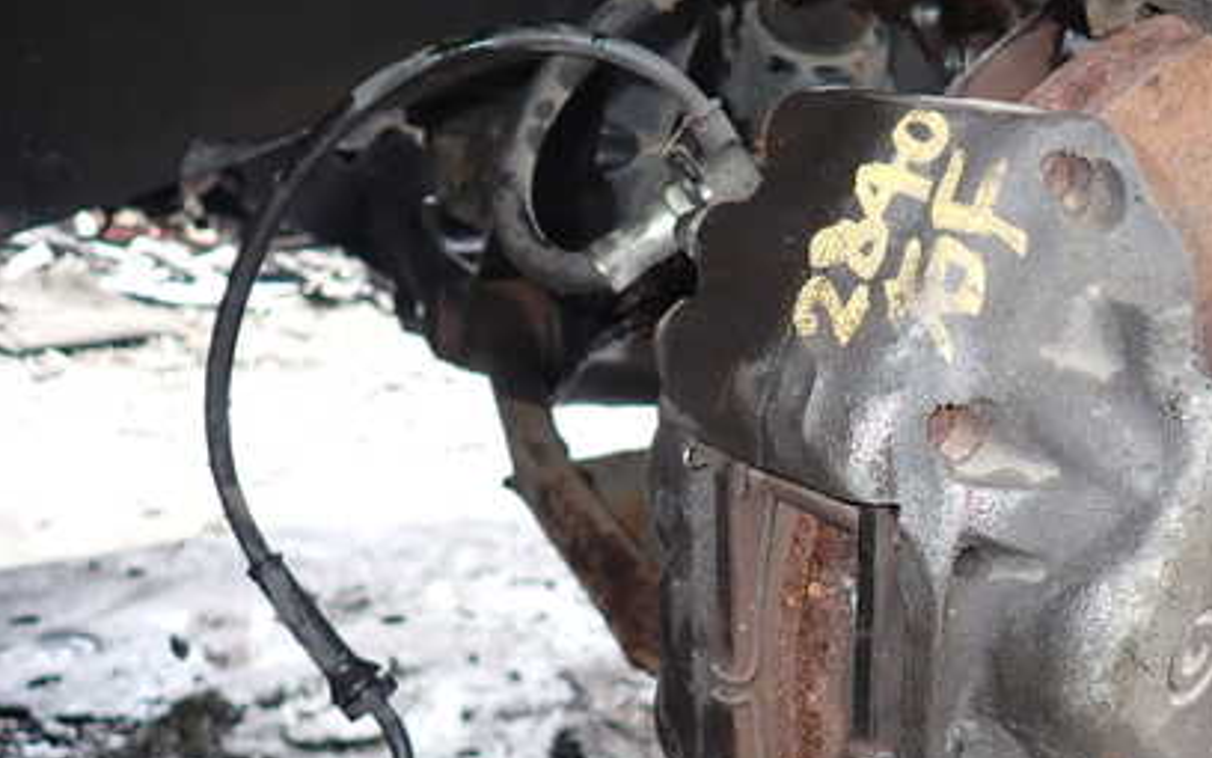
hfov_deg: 48.7
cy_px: 517
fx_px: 1288
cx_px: 885
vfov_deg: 32.4
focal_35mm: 39
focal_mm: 4.5
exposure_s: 1/30
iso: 100
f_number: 5.6
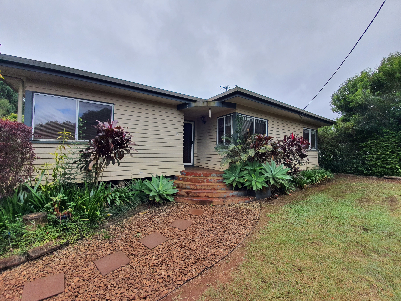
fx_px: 151
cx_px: 200
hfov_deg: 106.2
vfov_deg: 89.9
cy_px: 150
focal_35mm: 13
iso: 50
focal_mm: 1.8
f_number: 2.2
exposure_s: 1/642
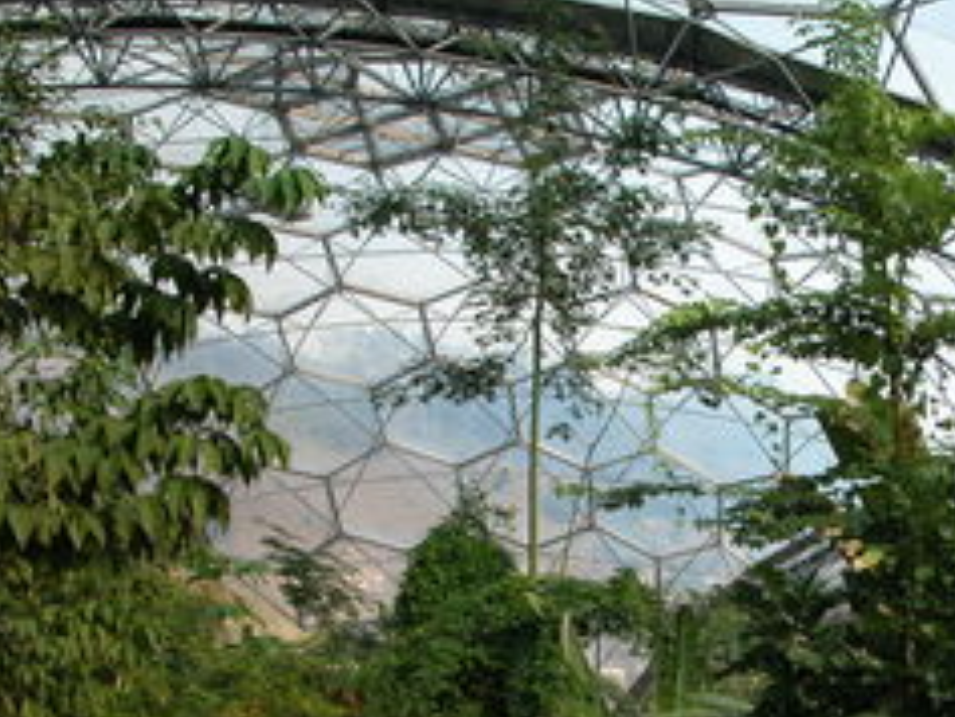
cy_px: 463
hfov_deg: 32.1
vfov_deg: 24.7
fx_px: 1629
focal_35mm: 59
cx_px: 717
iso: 100
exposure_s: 1/226
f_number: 5.6
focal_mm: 8.9
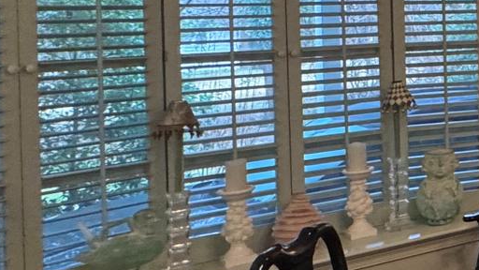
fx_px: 775
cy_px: 8
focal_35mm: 61
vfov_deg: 19.2
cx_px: 754
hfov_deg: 24.7
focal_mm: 2.22
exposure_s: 1/60
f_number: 2.2
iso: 400
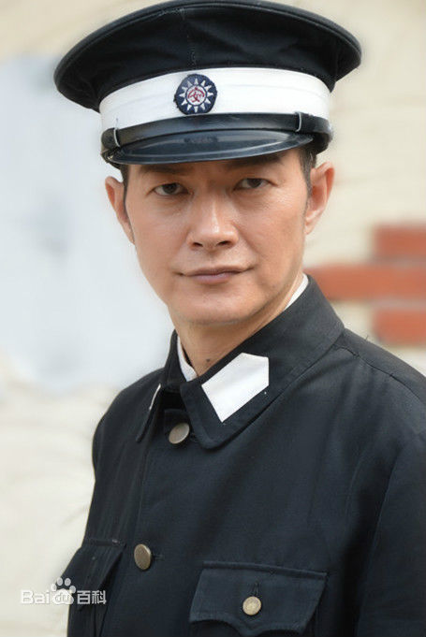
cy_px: 318
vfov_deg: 17.1
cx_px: 213
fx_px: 2127
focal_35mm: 120
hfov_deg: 11.4
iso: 100
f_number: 5.3
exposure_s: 1/50
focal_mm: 80
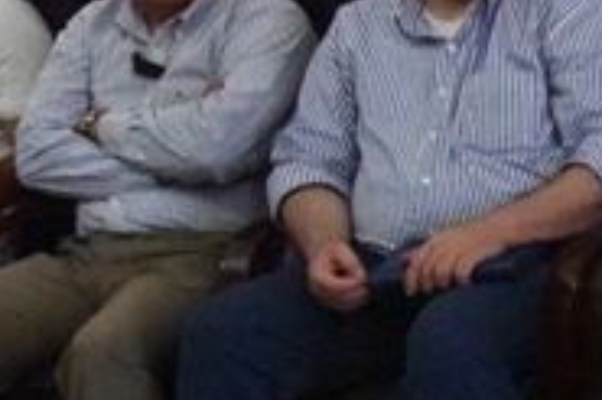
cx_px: 1292
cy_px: 665
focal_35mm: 177
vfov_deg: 7.6
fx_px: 2957
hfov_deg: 10.5
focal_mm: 32
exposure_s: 1/200
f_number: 7.1
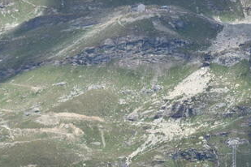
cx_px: -113
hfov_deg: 4.6
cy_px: 160
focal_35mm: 450
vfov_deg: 3.1
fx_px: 3137
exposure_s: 1/400
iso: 100
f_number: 10
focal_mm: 90
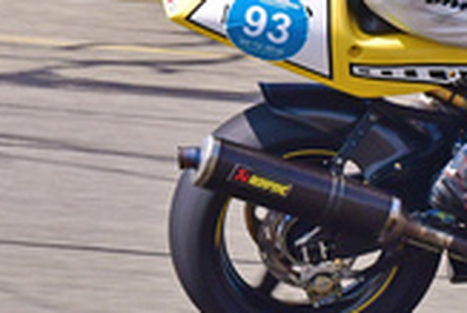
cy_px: -3
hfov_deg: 2.5
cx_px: 633
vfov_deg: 1.7
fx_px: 10737
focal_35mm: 827
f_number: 10
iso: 1000
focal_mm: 150
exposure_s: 1/640
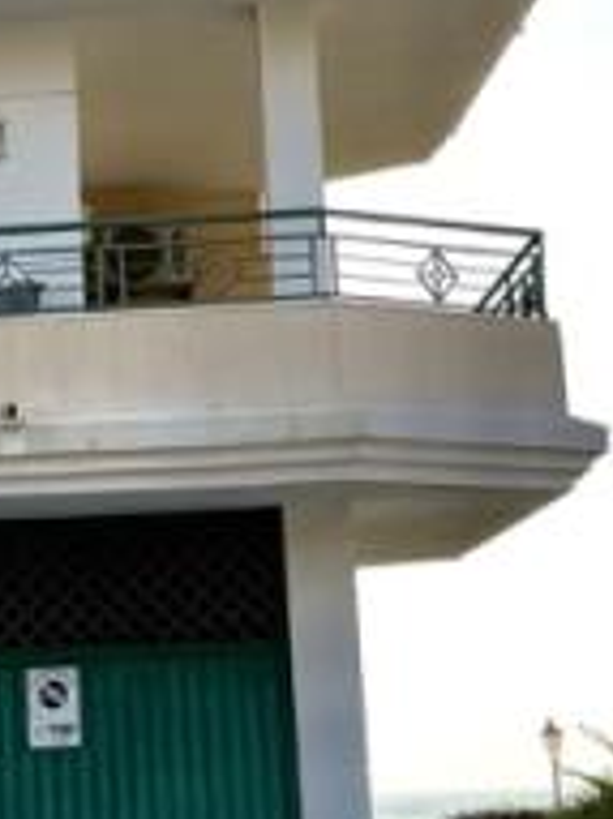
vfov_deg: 15.1
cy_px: 90
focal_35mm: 129
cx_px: -69
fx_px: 3049
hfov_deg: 11.3
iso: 80
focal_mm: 6.76
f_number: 1.78
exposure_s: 1/7353
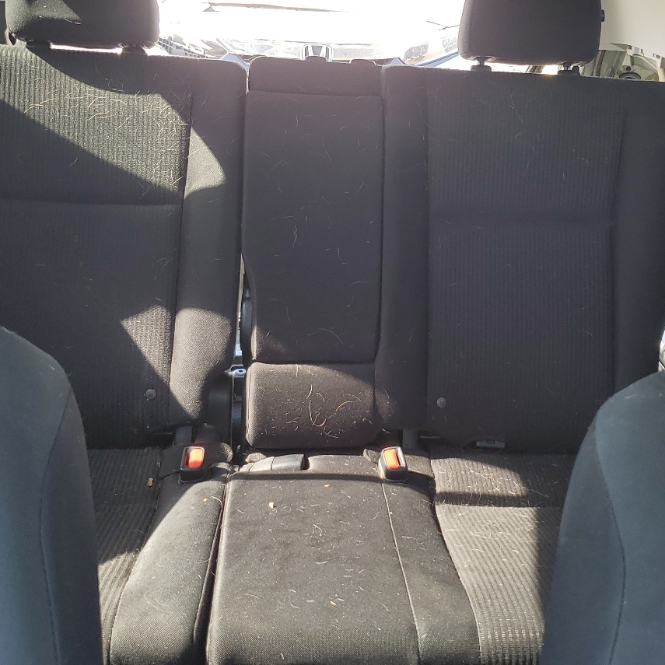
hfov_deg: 39.0
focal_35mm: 43
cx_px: 396
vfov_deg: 39.1
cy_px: 296
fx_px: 935
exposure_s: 1/120
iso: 52
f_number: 1.5
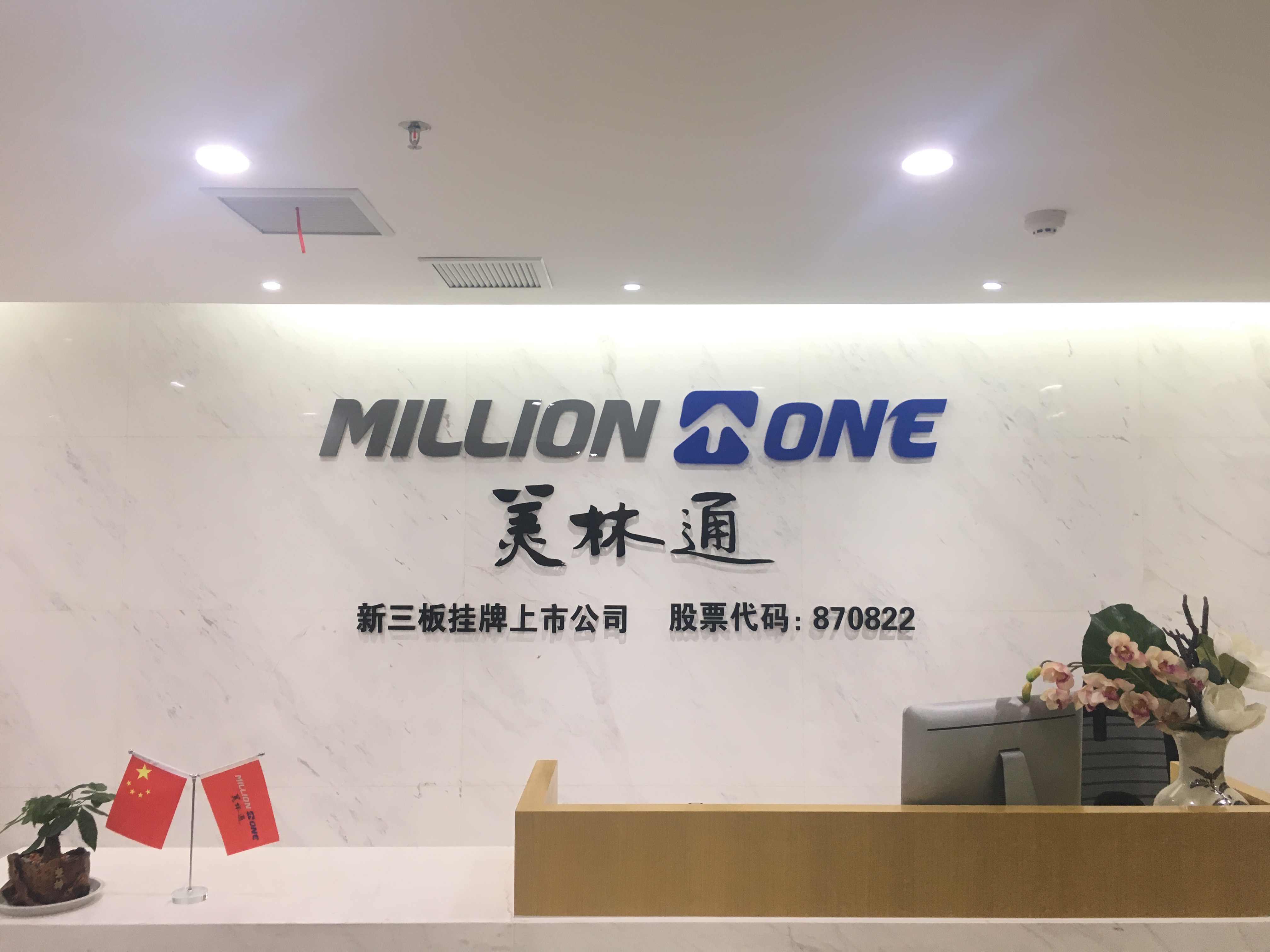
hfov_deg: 61.7
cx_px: 635
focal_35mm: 29
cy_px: 476
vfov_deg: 48.2
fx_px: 1064
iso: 80
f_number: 2.2
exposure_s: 1/33
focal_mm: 4.15
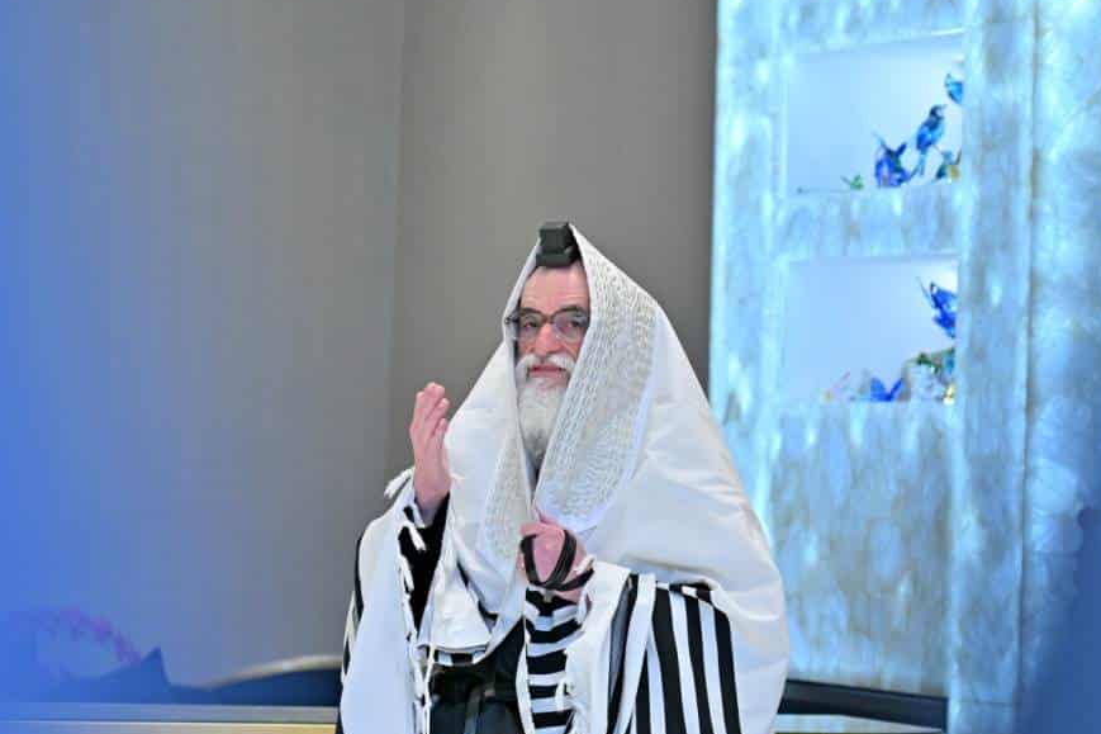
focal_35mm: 178
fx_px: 5442
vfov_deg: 7.7
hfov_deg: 11.6
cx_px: 506
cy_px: 394
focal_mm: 101
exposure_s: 1/160
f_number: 4
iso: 400
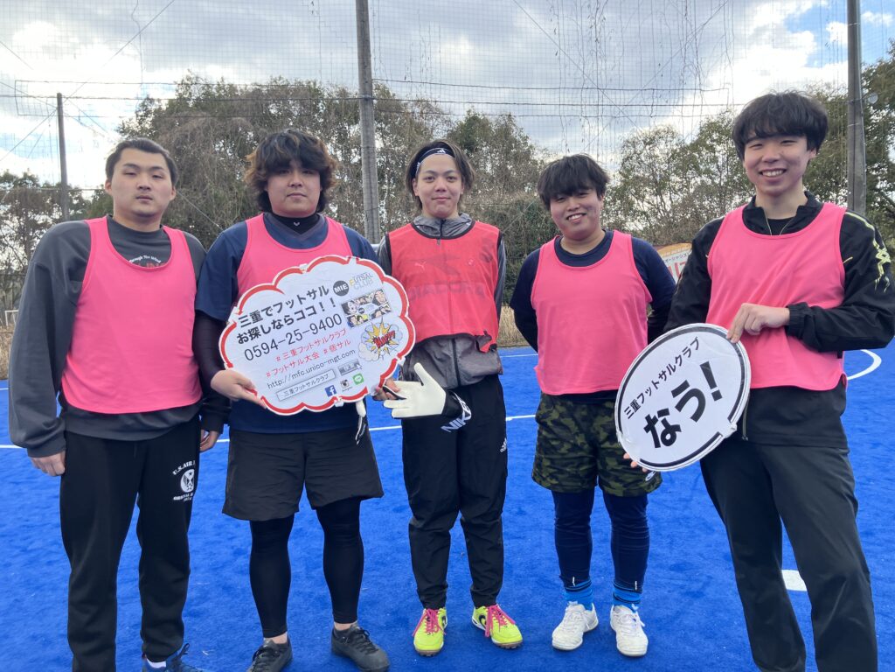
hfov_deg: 63.4
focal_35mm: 28
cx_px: 448
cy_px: 336
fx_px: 724
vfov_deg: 49.7
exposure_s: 1/337
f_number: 1.8
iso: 32
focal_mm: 3.99
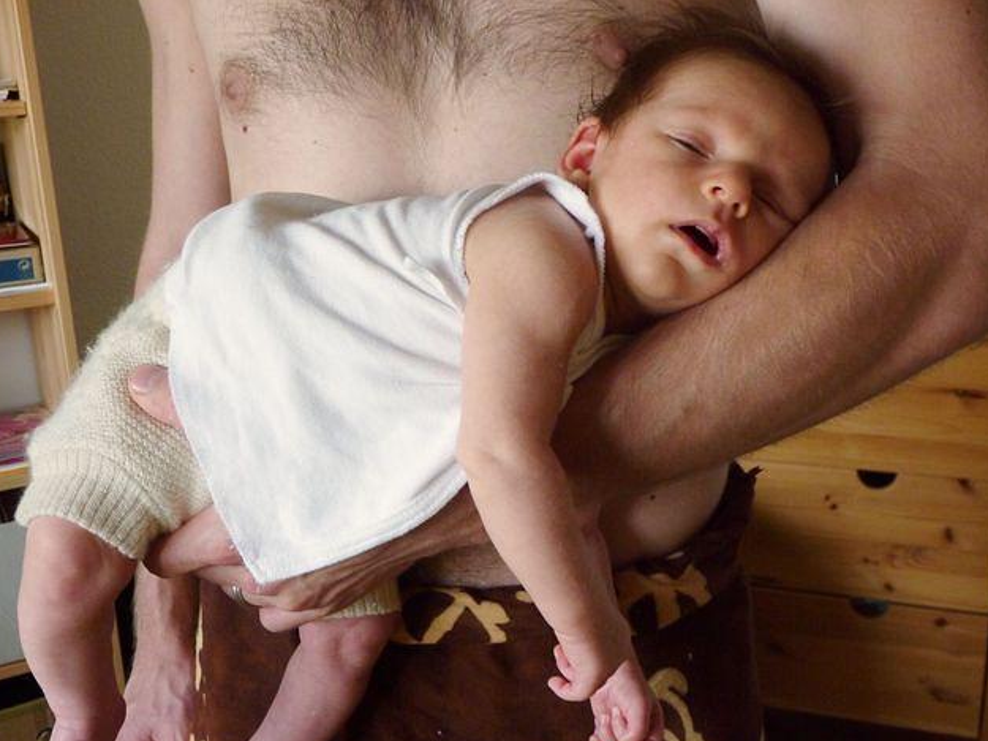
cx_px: 492
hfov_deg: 44.8
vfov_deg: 34.4
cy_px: 378
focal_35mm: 42
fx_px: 1199
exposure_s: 1/40
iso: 200
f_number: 4.2
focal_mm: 7.4
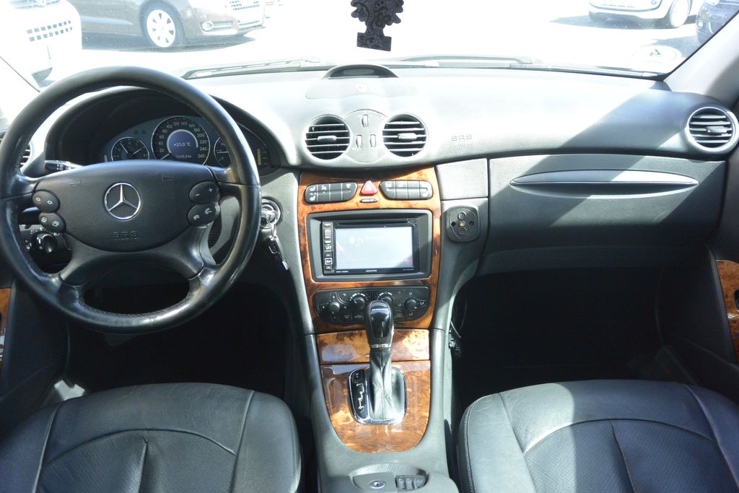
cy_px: 246
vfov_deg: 46.4
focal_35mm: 28
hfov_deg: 65.5
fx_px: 575
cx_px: 370
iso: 250
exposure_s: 1/125
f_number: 3.5
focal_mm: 10.7
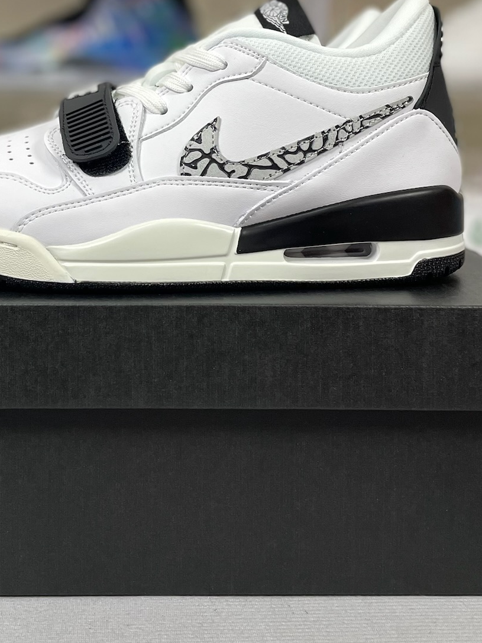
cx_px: 154
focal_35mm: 49
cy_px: 147
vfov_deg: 37.8
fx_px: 910
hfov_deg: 29.4
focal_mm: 4.2
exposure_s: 1/100
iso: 80
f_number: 1.6
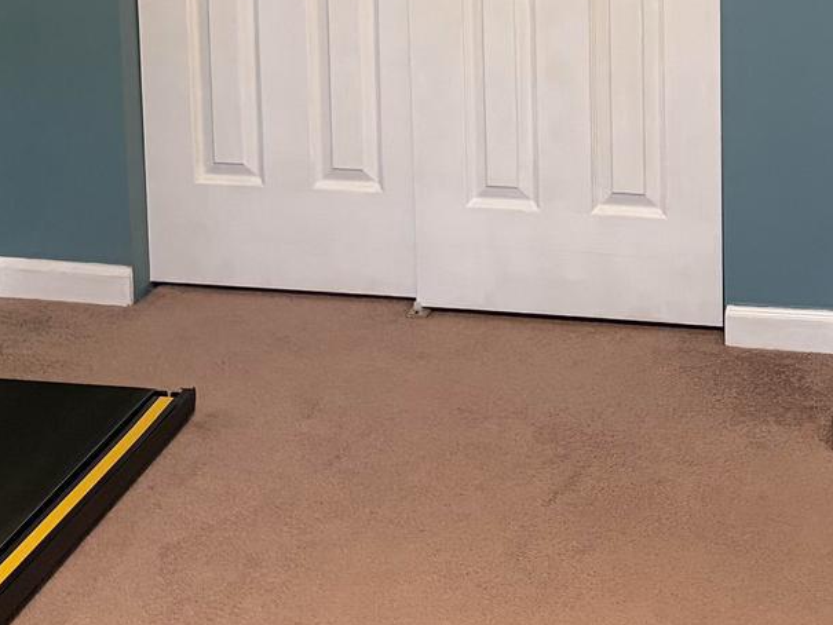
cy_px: -110
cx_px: 548
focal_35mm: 88
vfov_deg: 16.2
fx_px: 2118
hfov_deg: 22.2
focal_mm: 5.96
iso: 320
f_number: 1.6
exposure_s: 1/60
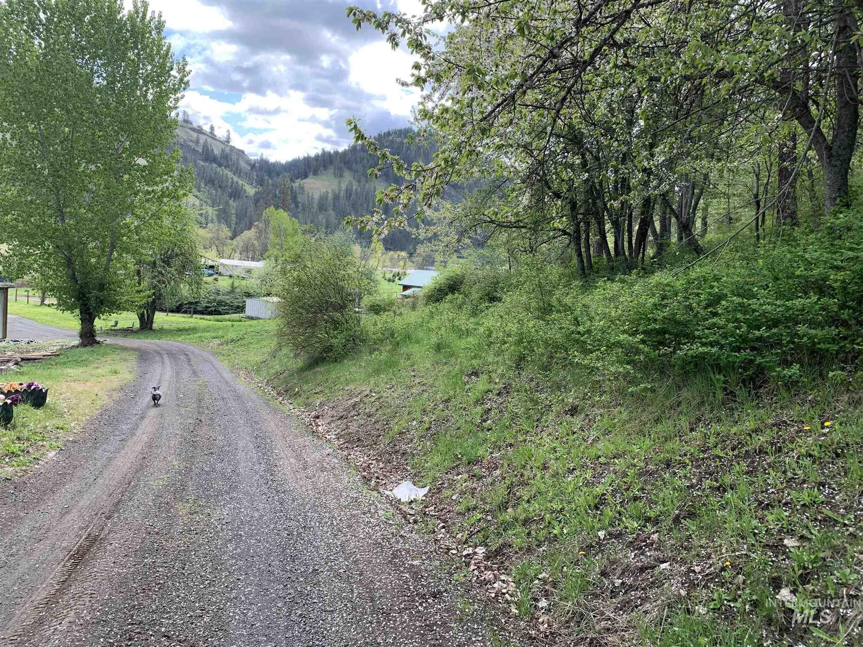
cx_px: 432
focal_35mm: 26
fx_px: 648
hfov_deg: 67.3
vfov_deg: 53.1
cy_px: 324
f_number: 1.8
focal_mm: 4.25
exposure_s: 1/561
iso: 25
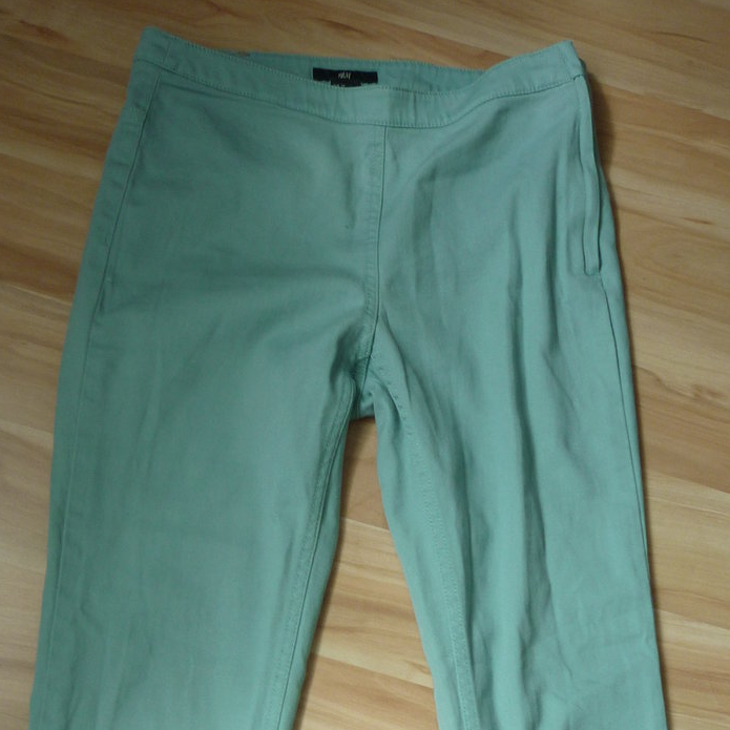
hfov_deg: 28.2
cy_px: 673
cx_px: 369
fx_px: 1455
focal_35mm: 61
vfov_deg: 27.1
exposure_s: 1/30
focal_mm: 5.9
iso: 100
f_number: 2.9
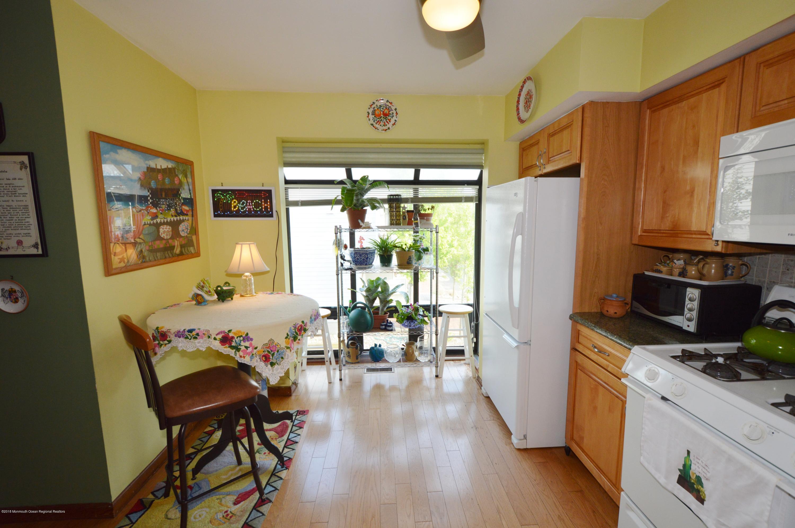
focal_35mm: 15
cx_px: 398
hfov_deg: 100.4
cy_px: 264
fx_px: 331
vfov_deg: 77.2
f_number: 5.6
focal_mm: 10
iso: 400
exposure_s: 1/125
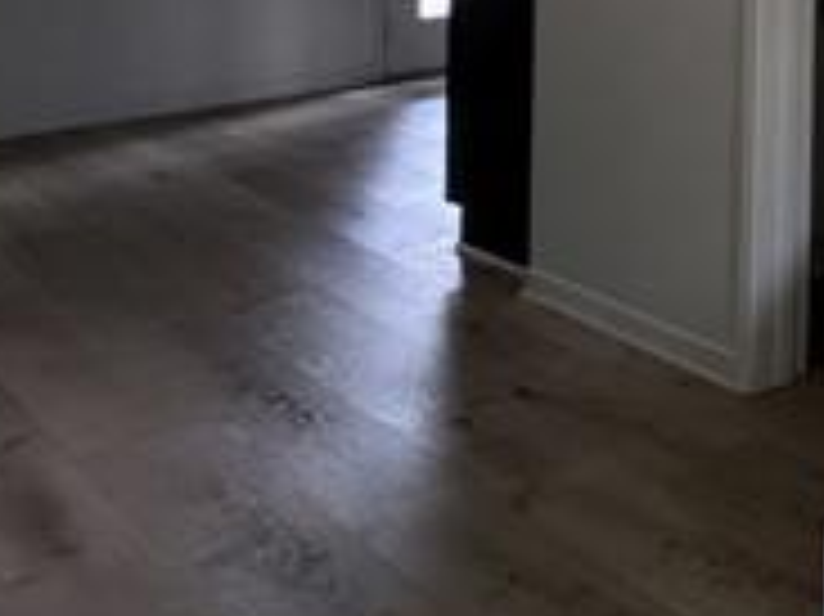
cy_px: -189
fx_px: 1166
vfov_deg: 25.4
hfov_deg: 24.4
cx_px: 1373
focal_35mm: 49
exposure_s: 1/60
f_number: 2.2
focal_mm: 2.22
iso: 320
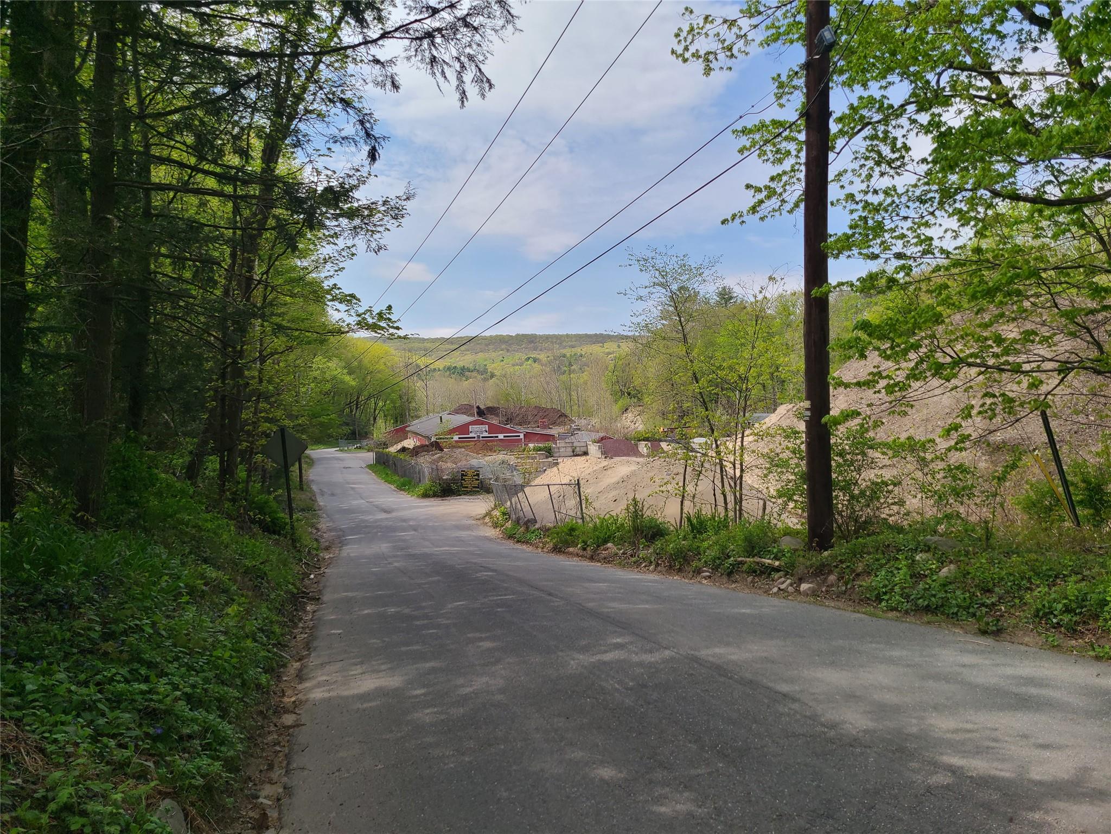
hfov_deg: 67.3
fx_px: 834
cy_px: 417
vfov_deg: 53.1
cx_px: 556
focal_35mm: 26
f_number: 1.8
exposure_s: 1/2000
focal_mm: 5.4
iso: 40
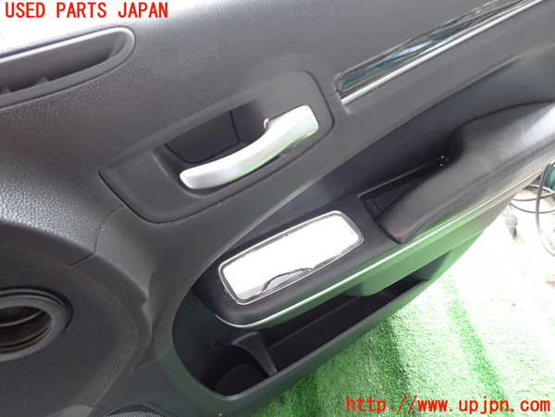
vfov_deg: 54.9
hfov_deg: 69.4
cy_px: 208
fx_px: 401
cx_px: 278
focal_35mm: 25
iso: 320
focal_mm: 4.5
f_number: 2
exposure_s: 1/30
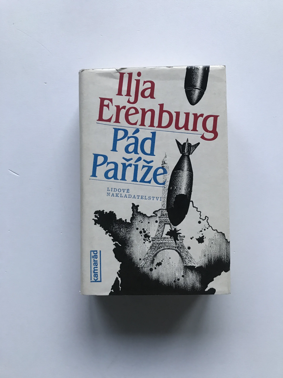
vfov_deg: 63.4
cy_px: 189
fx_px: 305
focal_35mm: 28
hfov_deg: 49.7
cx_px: 142
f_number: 1.8
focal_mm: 3.99
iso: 64
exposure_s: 1/17
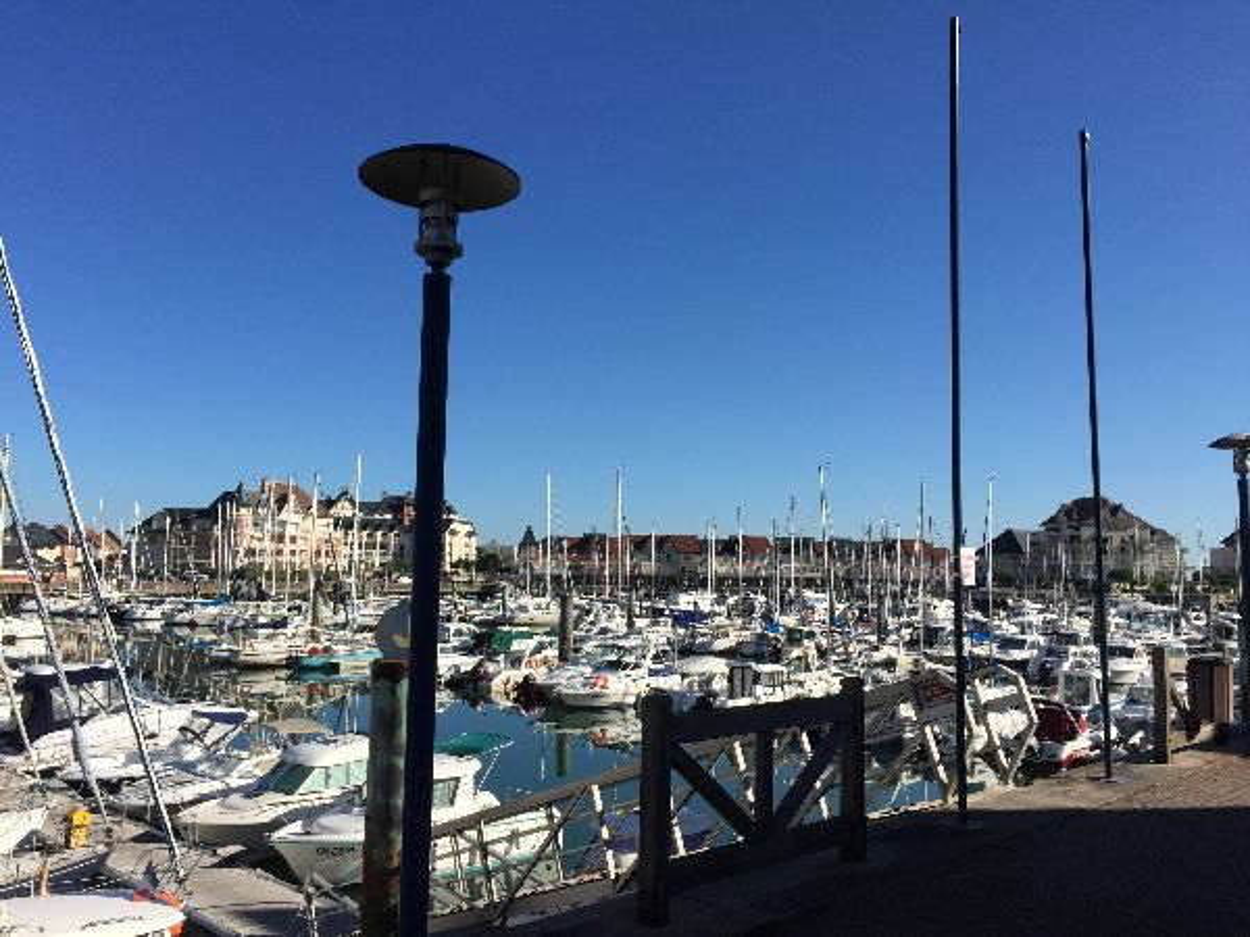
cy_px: 468
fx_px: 1047
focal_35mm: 29
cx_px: 625
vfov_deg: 48.2
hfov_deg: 61.7
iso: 32
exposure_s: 1/2639
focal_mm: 4.15
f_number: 2.2
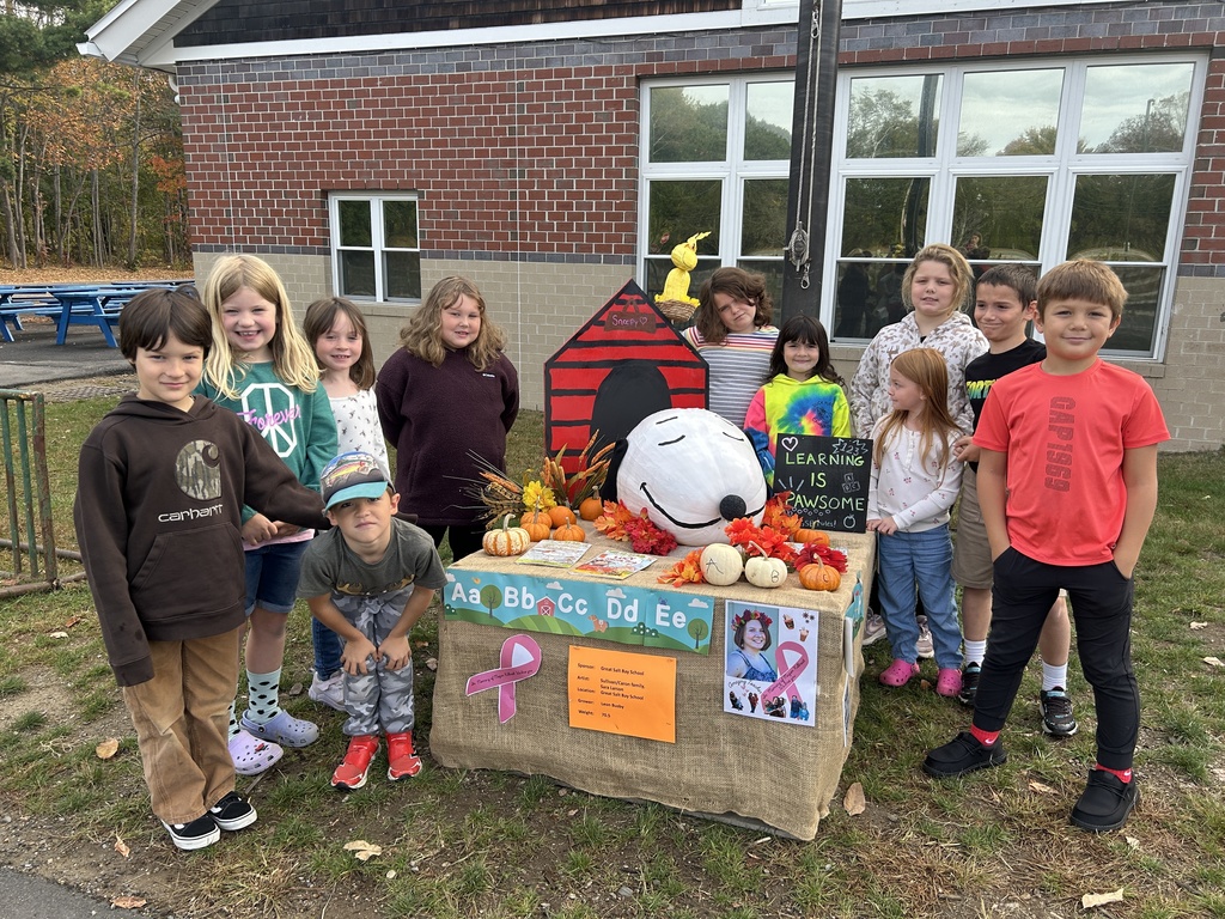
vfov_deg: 53.1
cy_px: 460
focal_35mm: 26
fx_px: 920
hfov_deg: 67.3
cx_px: 612
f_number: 1.5
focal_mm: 5.7
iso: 50
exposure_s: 1/552
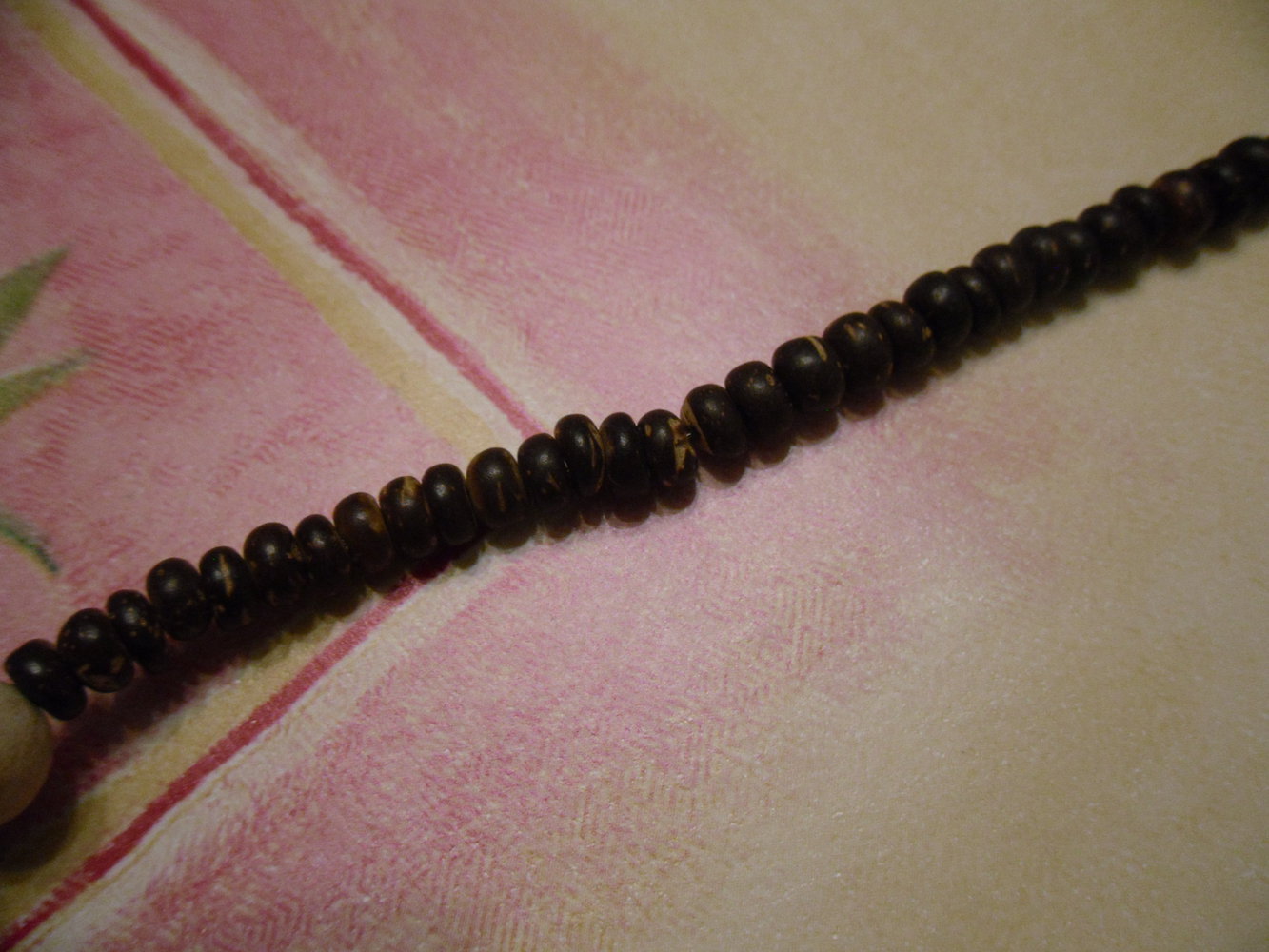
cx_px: 634
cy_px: 476
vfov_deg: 32.2
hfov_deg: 42.1
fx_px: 1650
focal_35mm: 45
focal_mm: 6.3
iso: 400
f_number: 3.5
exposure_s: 1/24
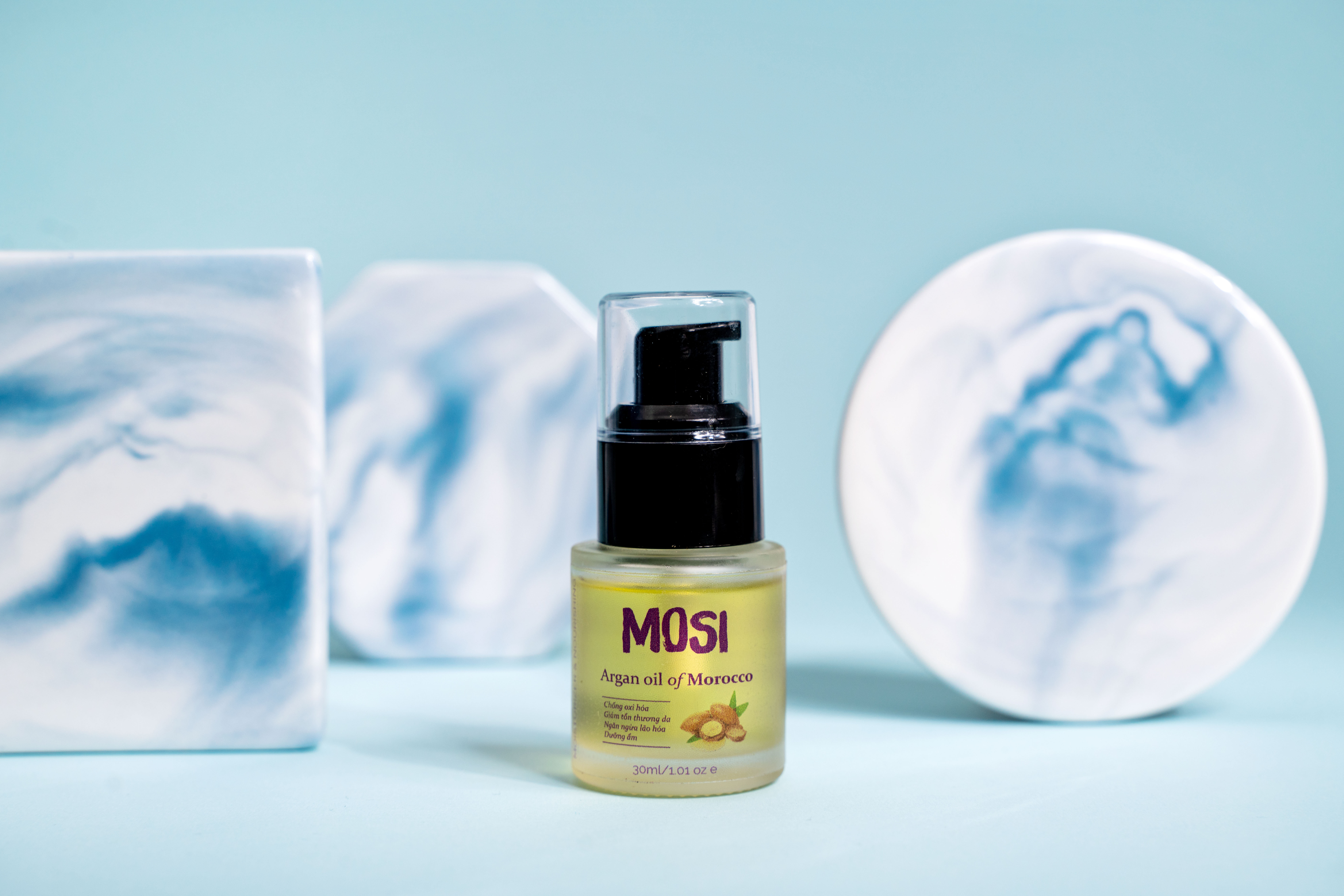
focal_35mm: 58
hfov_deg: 34.5
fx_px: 2165
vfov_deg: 23.4
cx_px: 672
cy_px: 448
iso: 400
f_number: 6.3
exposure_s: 1/160
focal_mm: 58
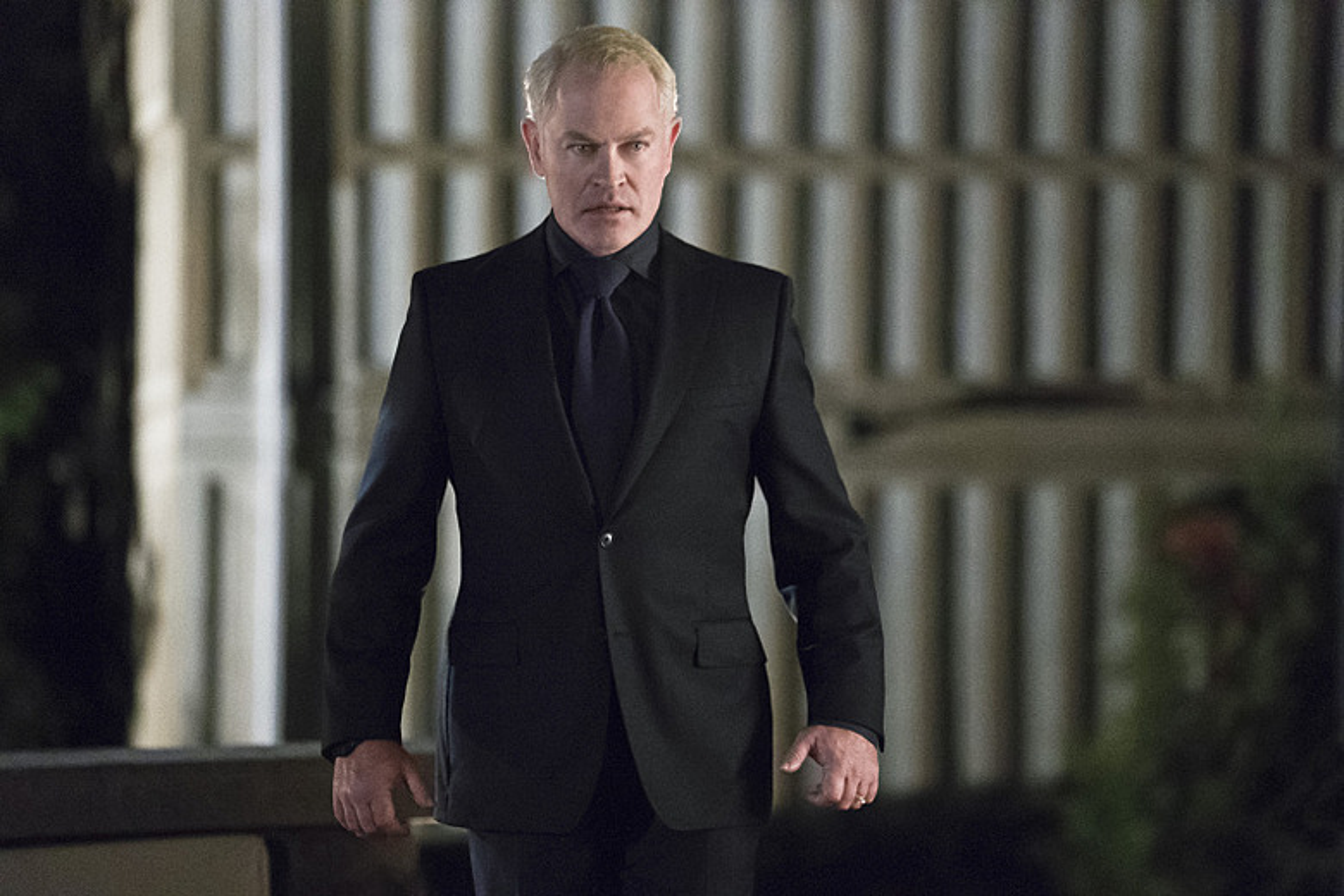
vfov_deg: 6.9
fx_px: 7466
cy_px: 448
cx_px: 672
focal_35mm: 200
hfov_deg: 10.3
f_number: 4
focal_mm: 200
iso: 10000
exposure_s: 1/200
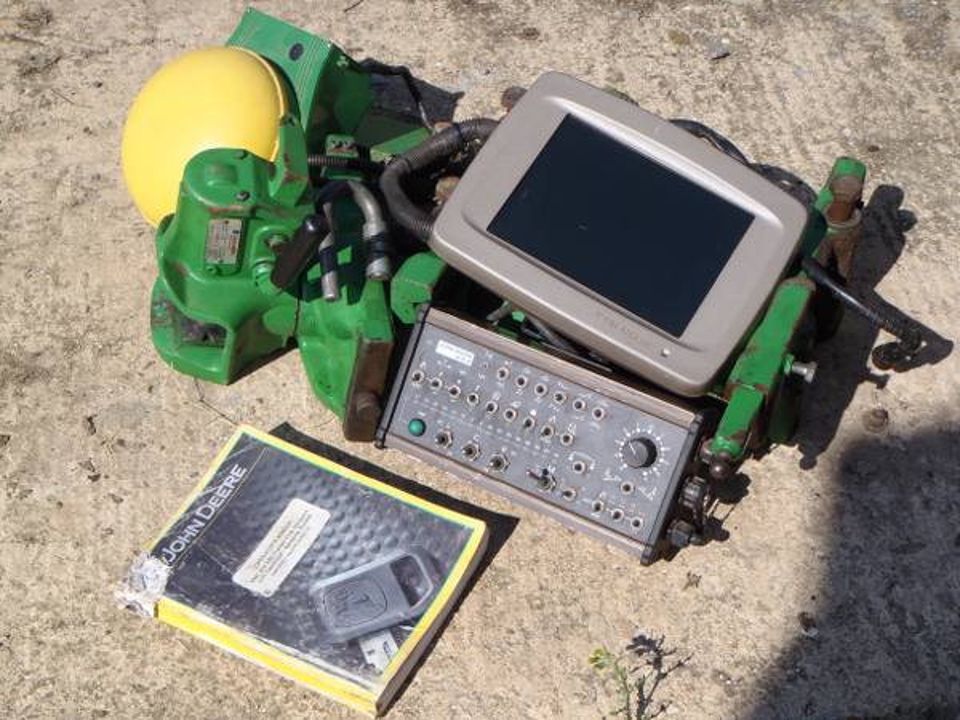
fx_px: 1581
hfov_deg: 33.8
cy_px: 360
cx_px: 480
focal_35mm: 57
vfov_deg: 25.7
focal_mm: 10.34
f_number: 5.6
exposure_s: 1/400
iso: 80
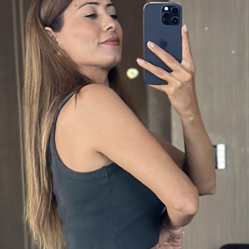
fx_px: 1465
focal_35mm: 180
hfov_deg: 9.7
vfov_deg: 9.5
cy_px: 364
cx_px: 134
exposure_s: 1/60
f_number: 1.78
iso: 250
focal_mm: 6.86
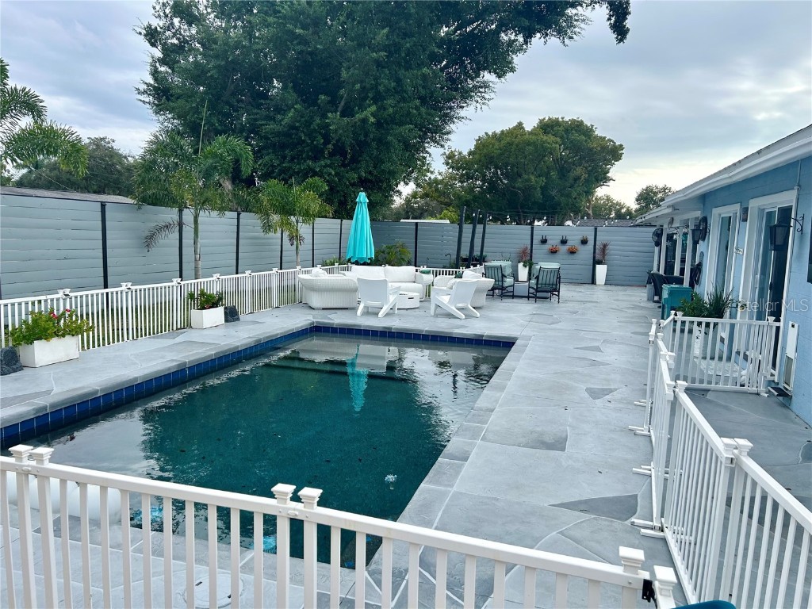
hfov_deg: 67.3
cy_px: 304
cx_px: 406
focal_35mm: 26
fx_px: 610
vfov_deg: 53.1
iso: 50
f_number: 1.5
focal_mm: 5.7
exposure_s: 1/1808
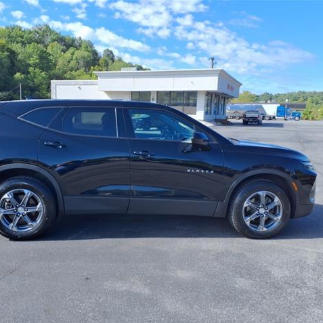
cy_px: 162
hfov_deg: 50.6
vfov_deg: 51.1
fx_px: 338
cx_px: 122
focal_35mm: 32
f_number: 1.9
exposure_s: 1/1111
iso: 40
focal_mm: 3.58
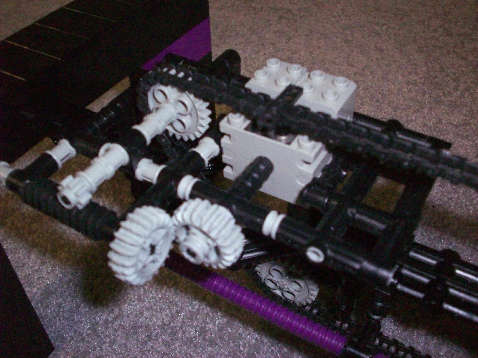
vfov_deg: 38.7
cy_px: 179
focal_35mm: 37
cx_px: 239
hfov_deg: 50.1
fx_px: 511
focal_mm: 6.2
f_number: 2.8
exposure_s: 1/128
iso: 400
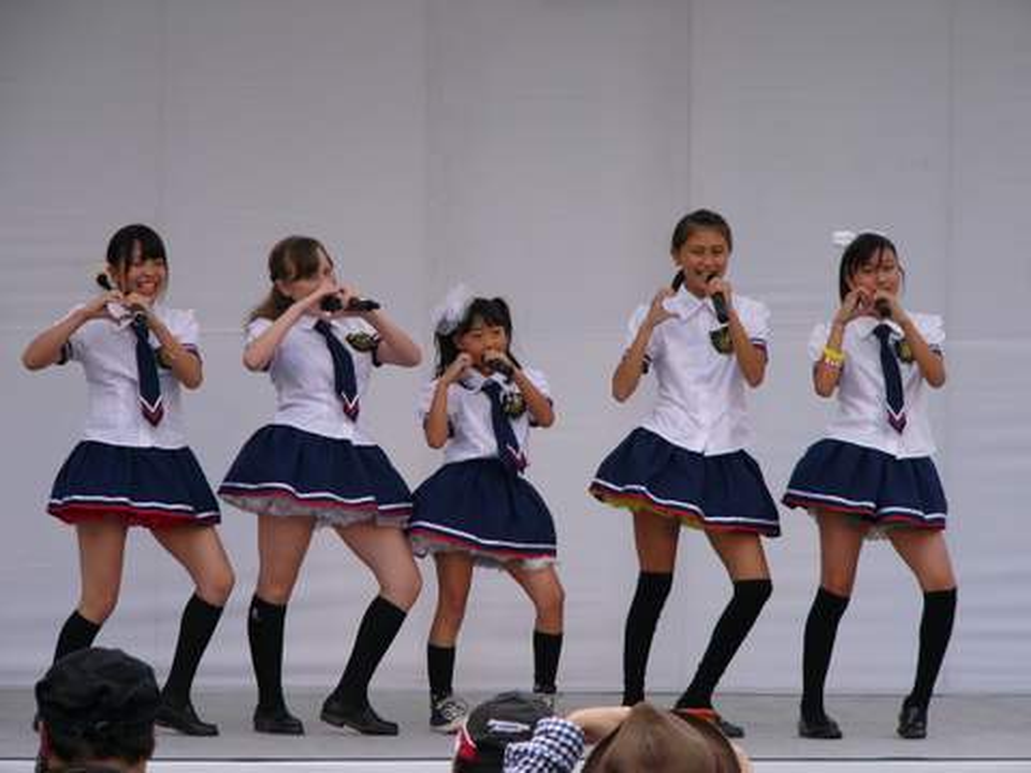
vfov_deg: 7.8
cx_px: 516
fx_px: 5659
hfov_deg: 10.4
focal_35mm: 190
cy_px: 386
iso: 50
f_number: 2.8
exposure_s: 1/400
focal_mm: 31.6
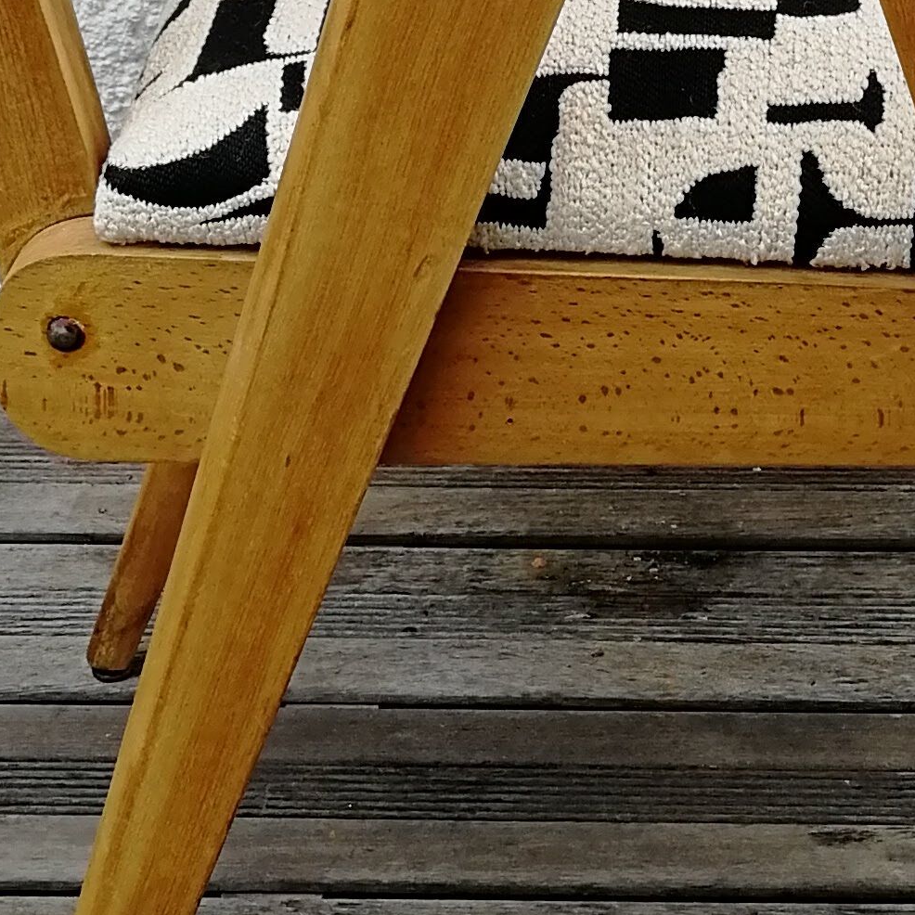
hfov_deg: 17.9
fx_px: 2871
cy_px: -211
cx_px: 753
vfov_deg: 17.2
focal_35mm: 96
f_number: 2.2
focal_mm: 3.95
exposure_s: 1/196
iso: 50
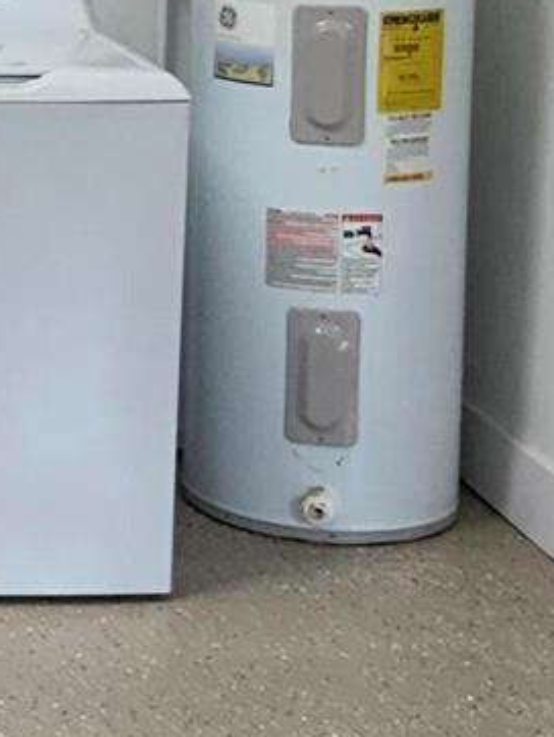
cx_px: -597
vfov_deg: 15.7
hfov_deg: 10.9
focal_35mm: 123
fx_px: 2622
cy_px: -22
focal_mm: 3
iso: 64
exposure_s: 1/120
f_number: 1.8
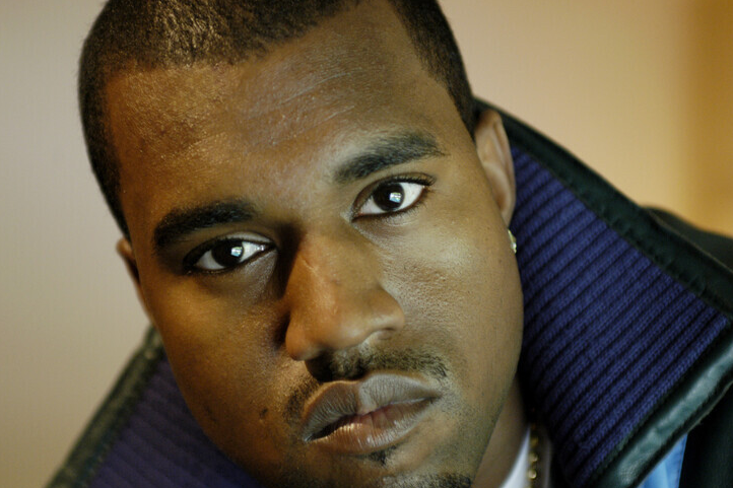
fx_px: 2219
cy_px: 251
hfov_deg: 18.8
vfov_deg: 12.6
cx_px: 353
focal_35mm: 109
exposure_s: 1/40
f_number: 2.8
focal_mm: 70
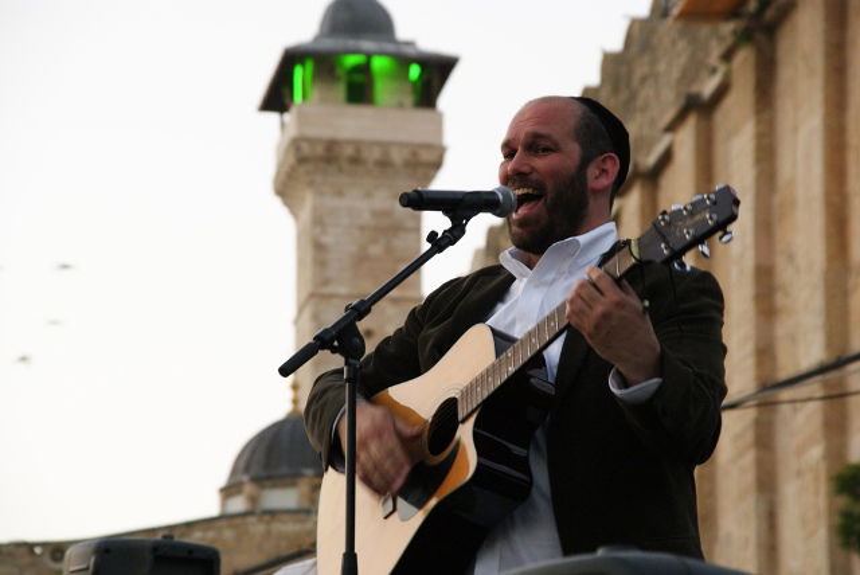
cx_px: 430
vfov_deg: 9.2
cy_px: 288
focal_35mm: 150
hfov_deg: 13.7
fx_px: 3587
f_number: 8
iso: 400
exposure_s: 1/40
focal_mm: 100
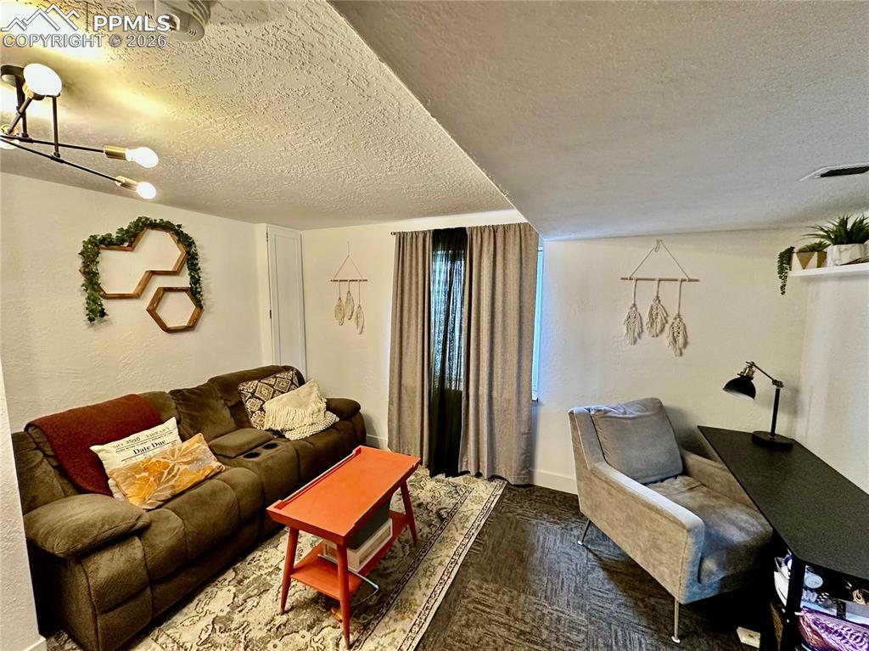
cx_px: 434
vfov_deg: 85.6
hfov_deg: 102.1
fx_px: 351
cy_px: 326
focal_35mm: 14
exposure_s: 1/60
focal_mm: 2.22
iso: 400
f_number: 2.2
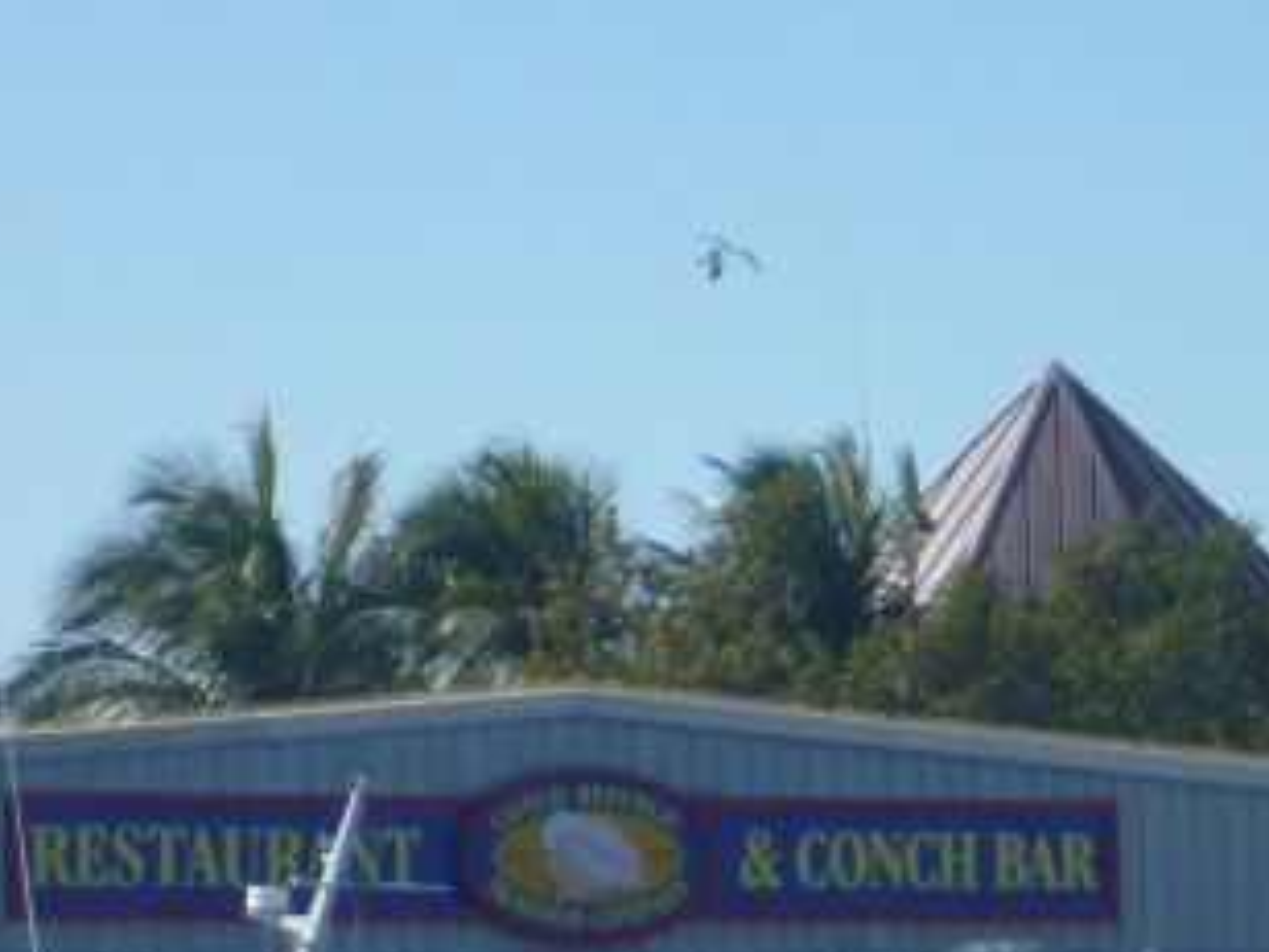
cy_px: 832
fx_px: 10851
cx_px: 721
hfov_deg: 6.7
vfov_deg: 5.0
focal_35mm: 296
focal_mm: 20.3
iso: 80
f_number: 5.8
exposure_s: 1/320
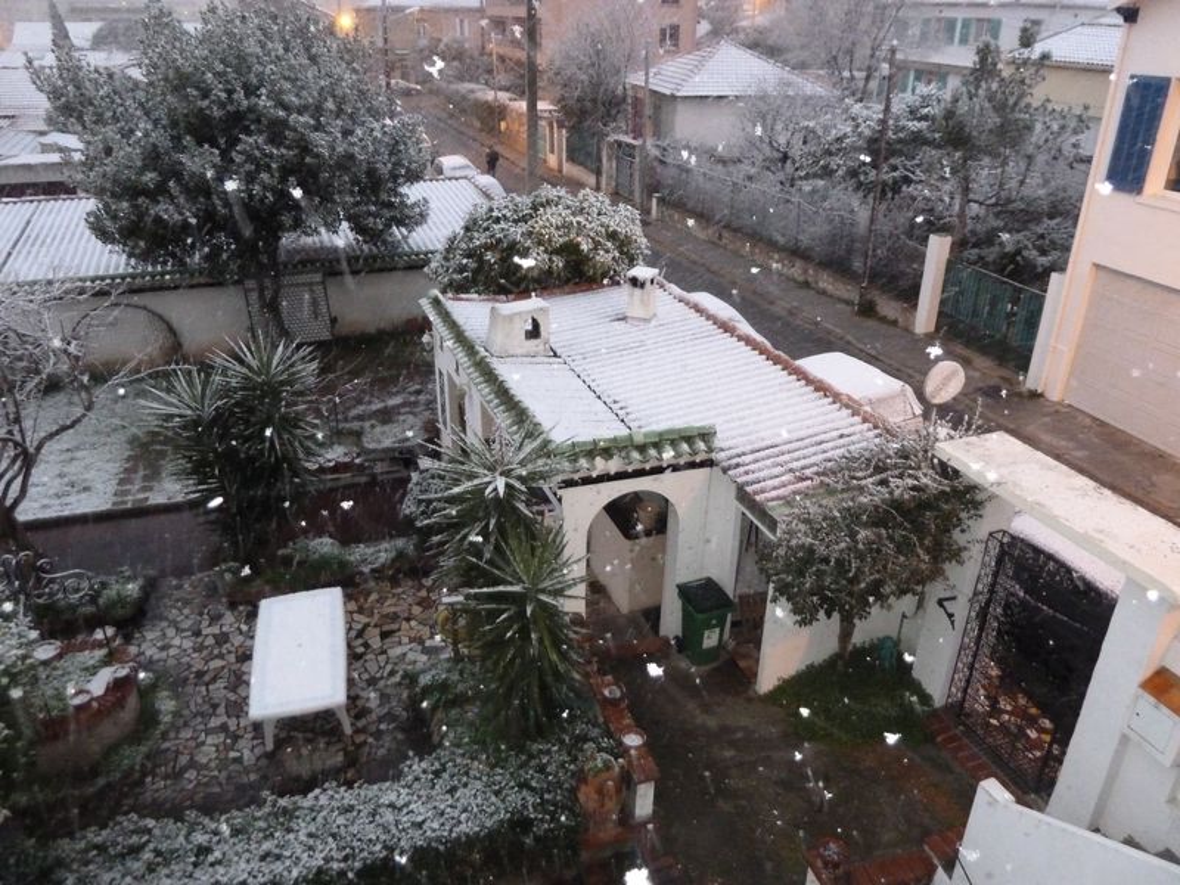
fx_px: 852
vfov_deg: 54.9
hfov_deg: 69.4
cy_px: 442
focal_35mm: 25
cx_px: 590
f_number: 3.3
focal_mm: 4.1
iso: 800
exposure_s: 1/13
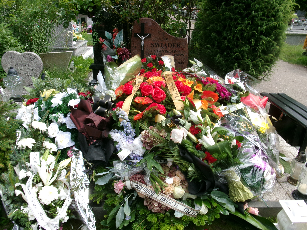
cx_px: 154
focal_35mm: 28
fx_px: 248
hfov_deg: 63.4
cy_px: 115
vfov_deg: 49.7
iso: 100
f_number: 10.8
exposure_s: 1/38
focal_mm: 5.1
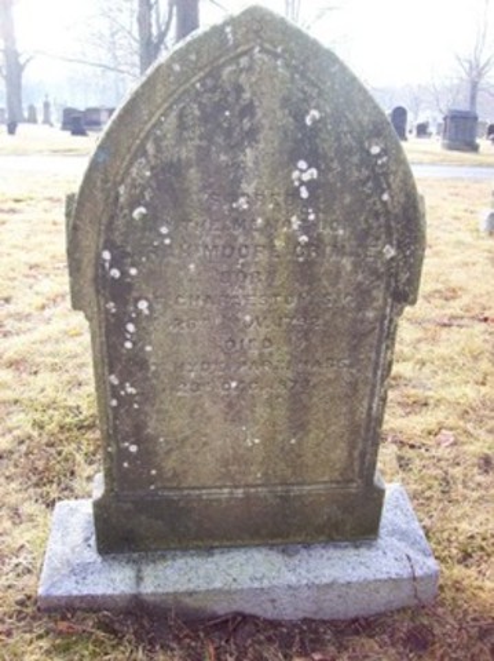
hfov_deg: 39.6
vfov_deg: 51.4
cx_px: 247
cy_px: 330
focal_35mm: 36
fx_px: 686
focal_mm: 6
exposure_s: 1/72.2
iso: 80
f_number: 2.7
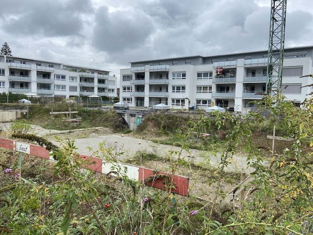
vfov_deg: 53.1
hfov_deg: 67.3
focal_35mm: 26
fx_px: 235
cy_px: 118
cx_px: 156
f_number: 1.8
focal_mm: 4.25
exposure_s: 1/864
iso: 32
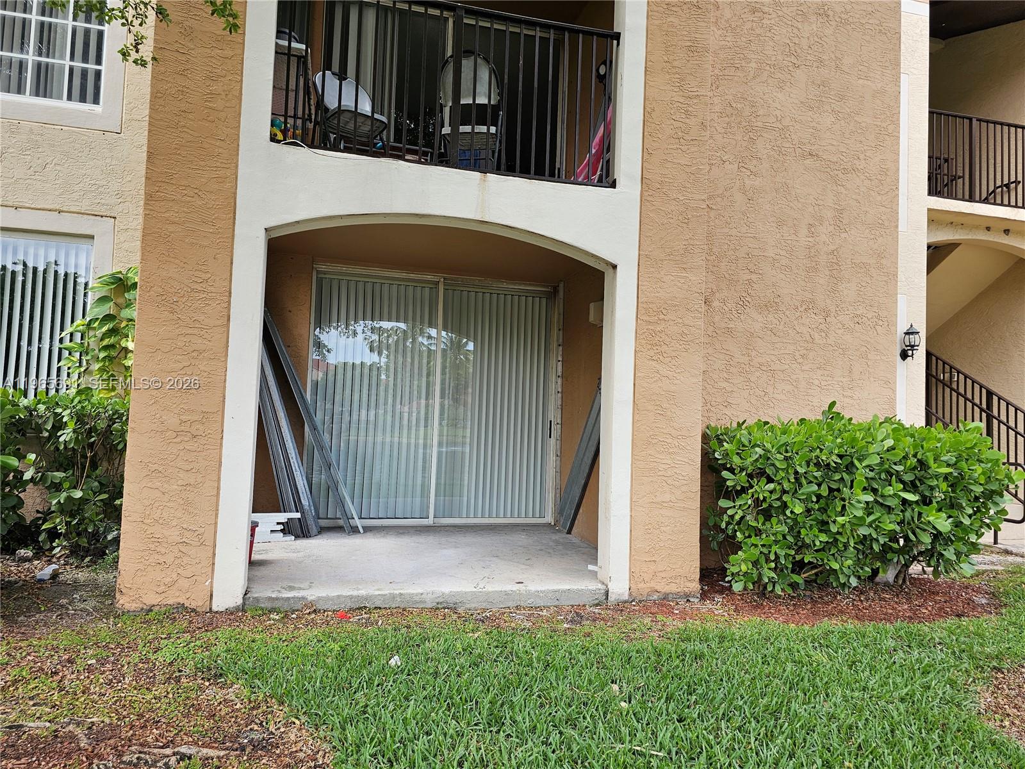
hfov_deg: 73.9
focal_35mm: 23
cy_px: 384
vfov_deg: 58.9
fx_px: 681
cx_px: 512
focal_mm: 6.3
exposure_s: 1/212
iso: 20
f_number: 1.7
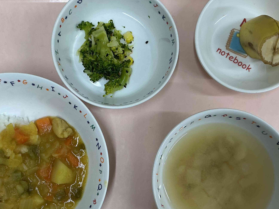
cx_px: 124
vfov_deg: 32.1
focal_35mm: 45
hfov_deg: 42.0
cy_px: 128
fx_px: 363
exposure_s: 1/120
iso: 64
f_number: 1.8
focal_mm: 3
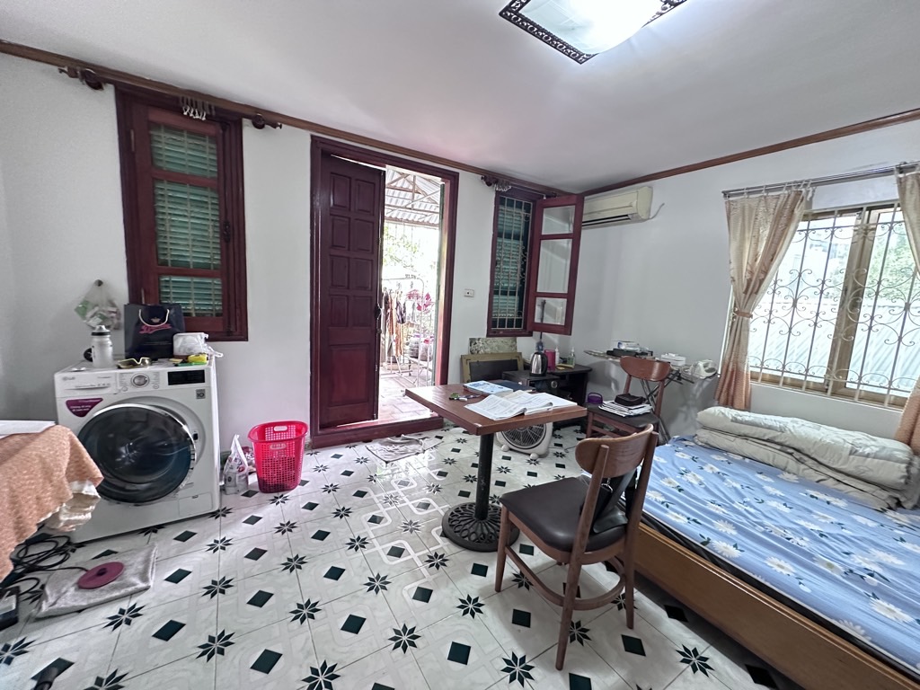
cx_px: 460
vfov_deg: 85.7
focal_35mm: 14
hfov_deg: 102.1
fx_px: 372
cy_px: 345
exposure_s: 1/50
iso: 1000
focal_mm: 2.22
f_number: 2.2
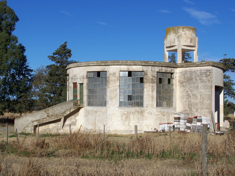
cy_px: 88
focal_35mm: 59
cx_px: 118
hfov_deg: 32.7
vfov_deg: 24.8
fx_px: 401
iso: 64
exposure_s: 1/640
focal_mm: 9.8
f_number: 4.5
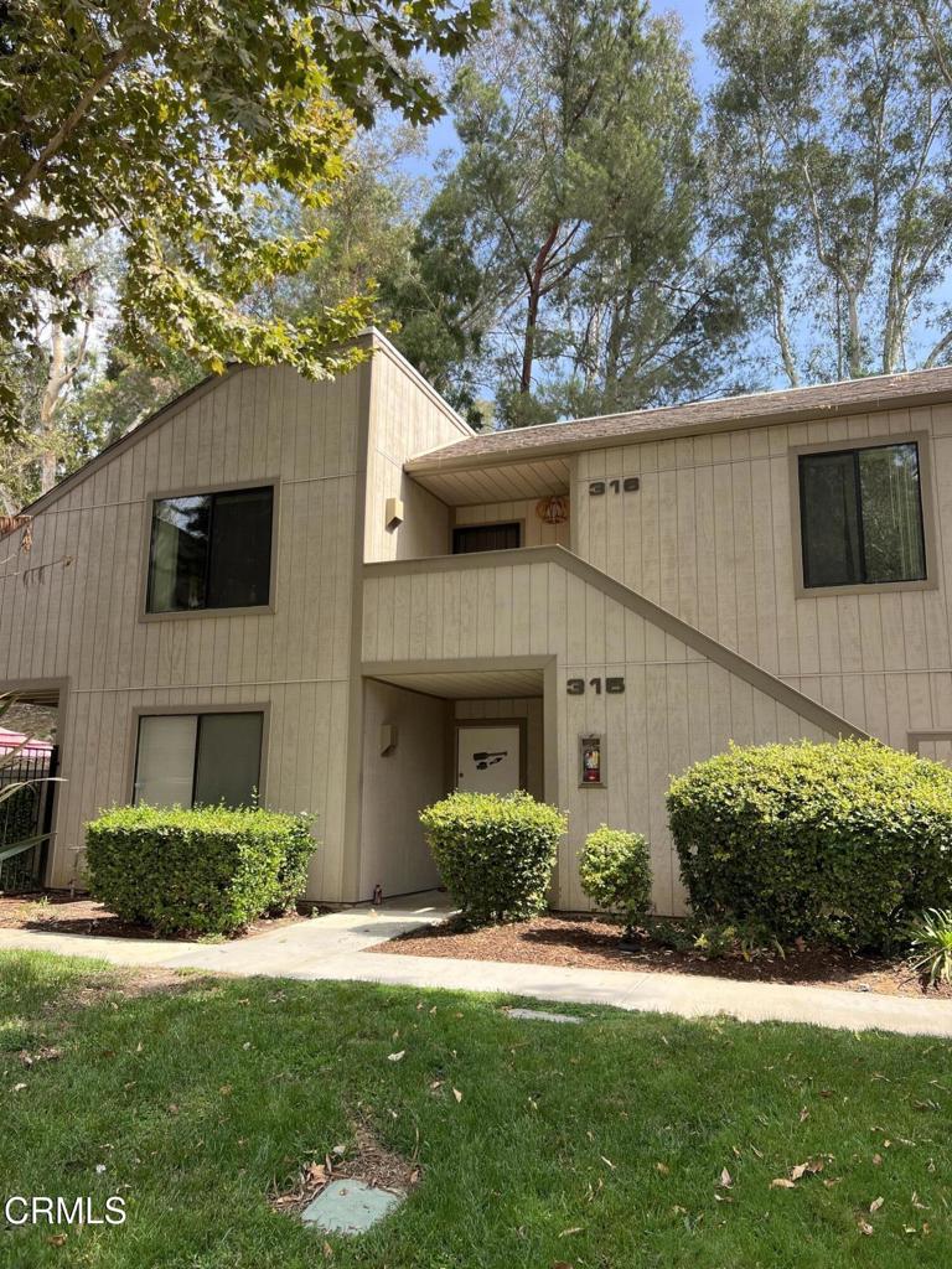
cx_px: 476
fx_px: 953
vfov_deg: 67.3
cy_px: 634
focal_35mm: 26
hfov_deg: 53.1
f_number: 1.5
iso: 50
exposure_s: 1/1196
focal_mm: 5.7
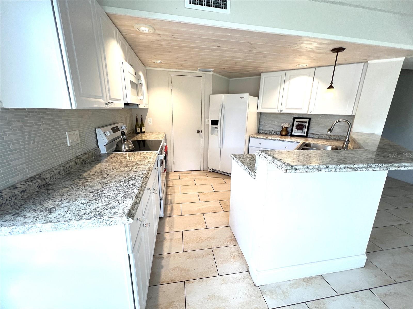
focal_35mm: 13
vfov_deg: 89.9
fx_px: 155
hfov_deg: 106.2
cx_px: 206
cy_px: 154
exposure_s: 1/120
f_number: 1.8
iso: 64
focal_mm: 1.57
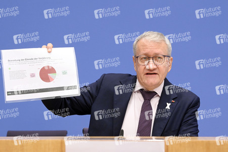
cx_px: 114
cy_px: 76
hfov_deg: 25.4
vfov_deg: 17.0
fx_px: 506
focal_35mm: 80
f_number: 6.3
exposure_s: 1/400
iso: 5000
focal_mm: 80
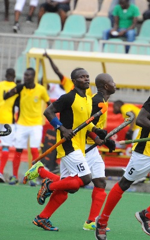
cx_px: 127
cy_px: 120
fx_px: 4013
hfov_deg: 2.1
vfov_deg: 3.4
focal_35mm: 614
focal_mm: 400
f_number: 6.3
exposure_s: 1/500
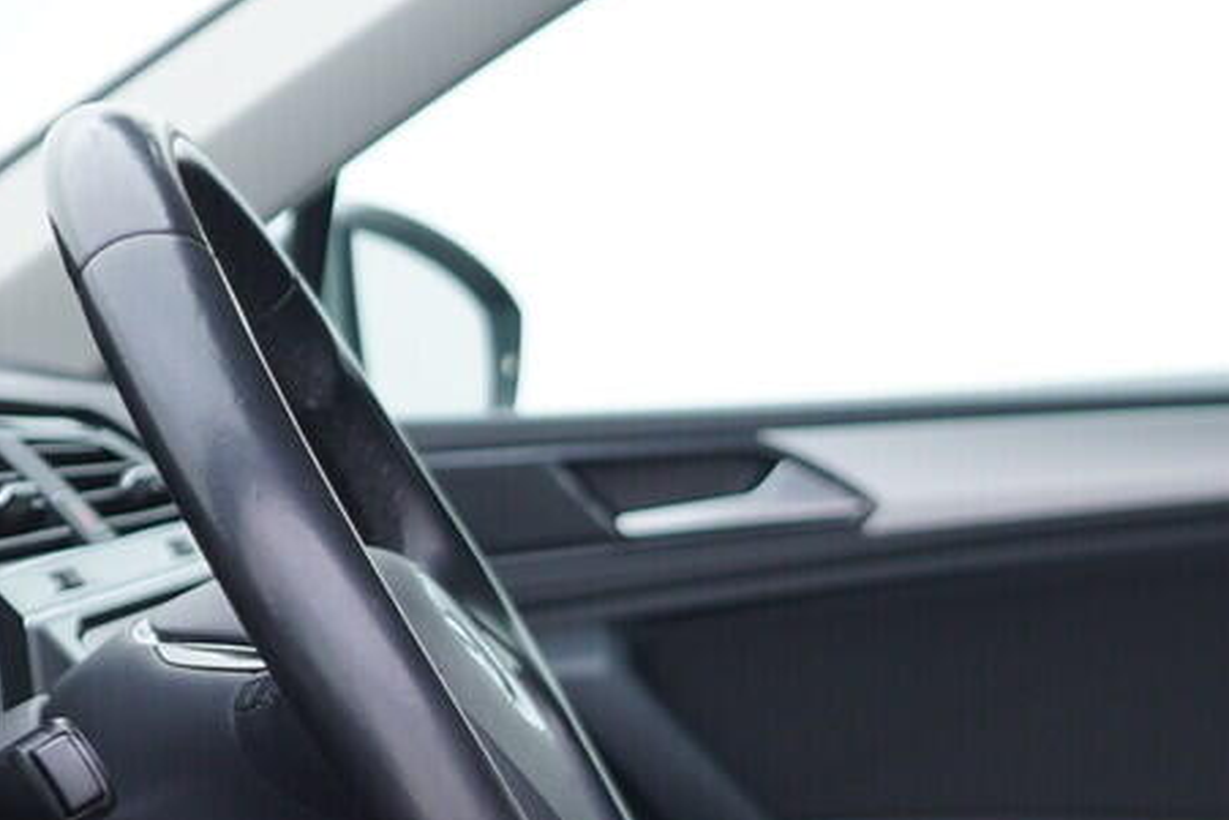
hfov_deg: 17.4
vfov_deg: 11.7
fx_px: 3927
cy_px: 948
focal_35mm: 115
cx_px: 1237
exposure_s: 1/40
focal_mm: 24
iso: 125
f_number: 2.8
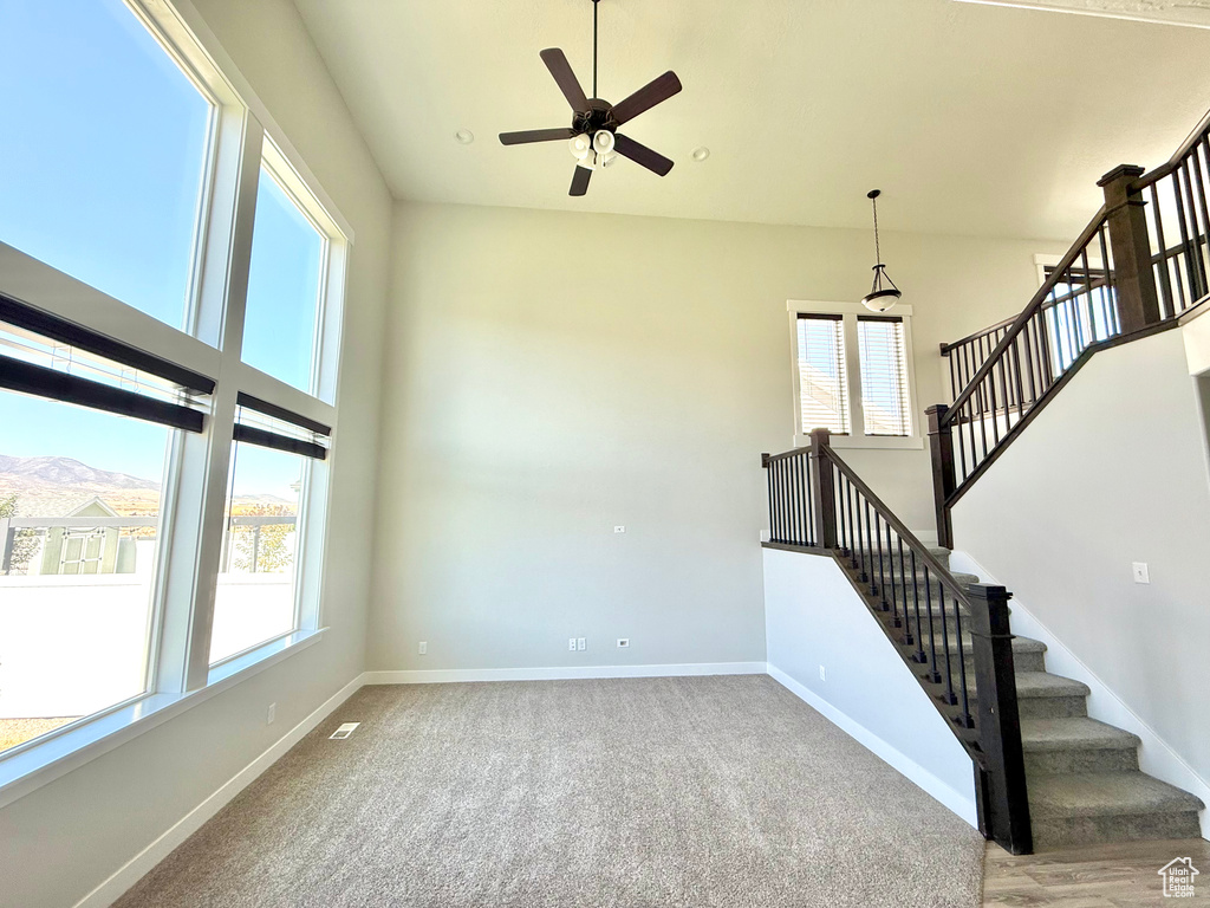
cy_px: 454
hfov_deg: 102.1
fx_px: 489
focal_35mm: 14
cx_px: 605
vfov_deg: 85.7
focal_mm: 2.22
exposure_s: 1/141
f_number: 2.2
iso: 64
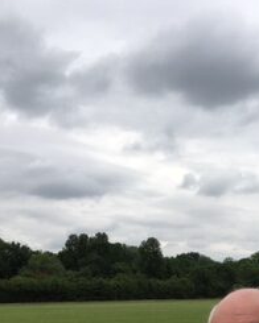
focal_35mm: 74
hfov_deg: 20.5
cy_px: 334
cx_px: 210
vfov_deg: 24.4
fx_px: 709
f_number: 2.2
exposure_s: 1/356
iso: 25
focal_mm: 4.15
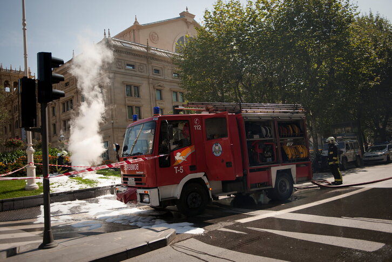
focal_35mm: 29
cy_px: 131
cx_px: 196
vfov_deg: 45.0
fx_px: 316
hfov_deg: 63.6
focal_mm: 29
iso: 200
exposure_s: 1/2500
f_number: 2.8
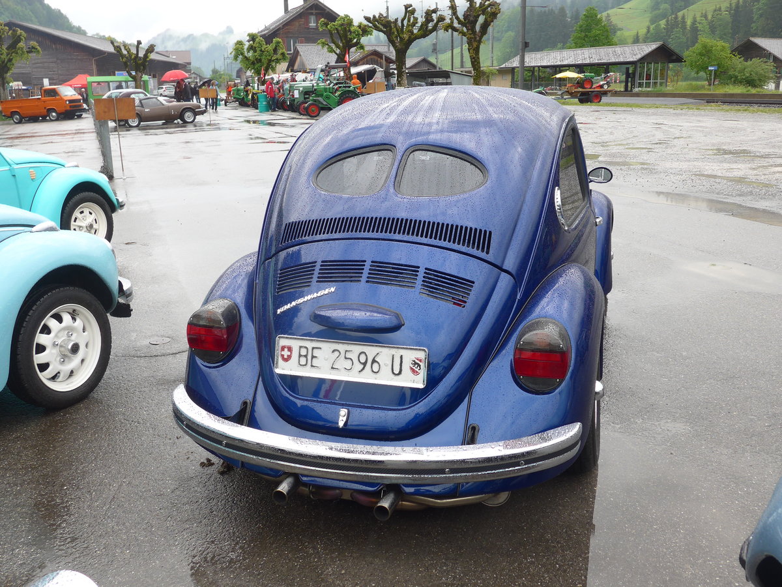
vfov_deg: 41.8
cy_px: 294
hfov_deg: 54.0
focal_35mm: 34
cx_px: 391
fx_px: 768
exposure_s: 1/320
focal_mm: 7
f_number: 2.8
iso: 80
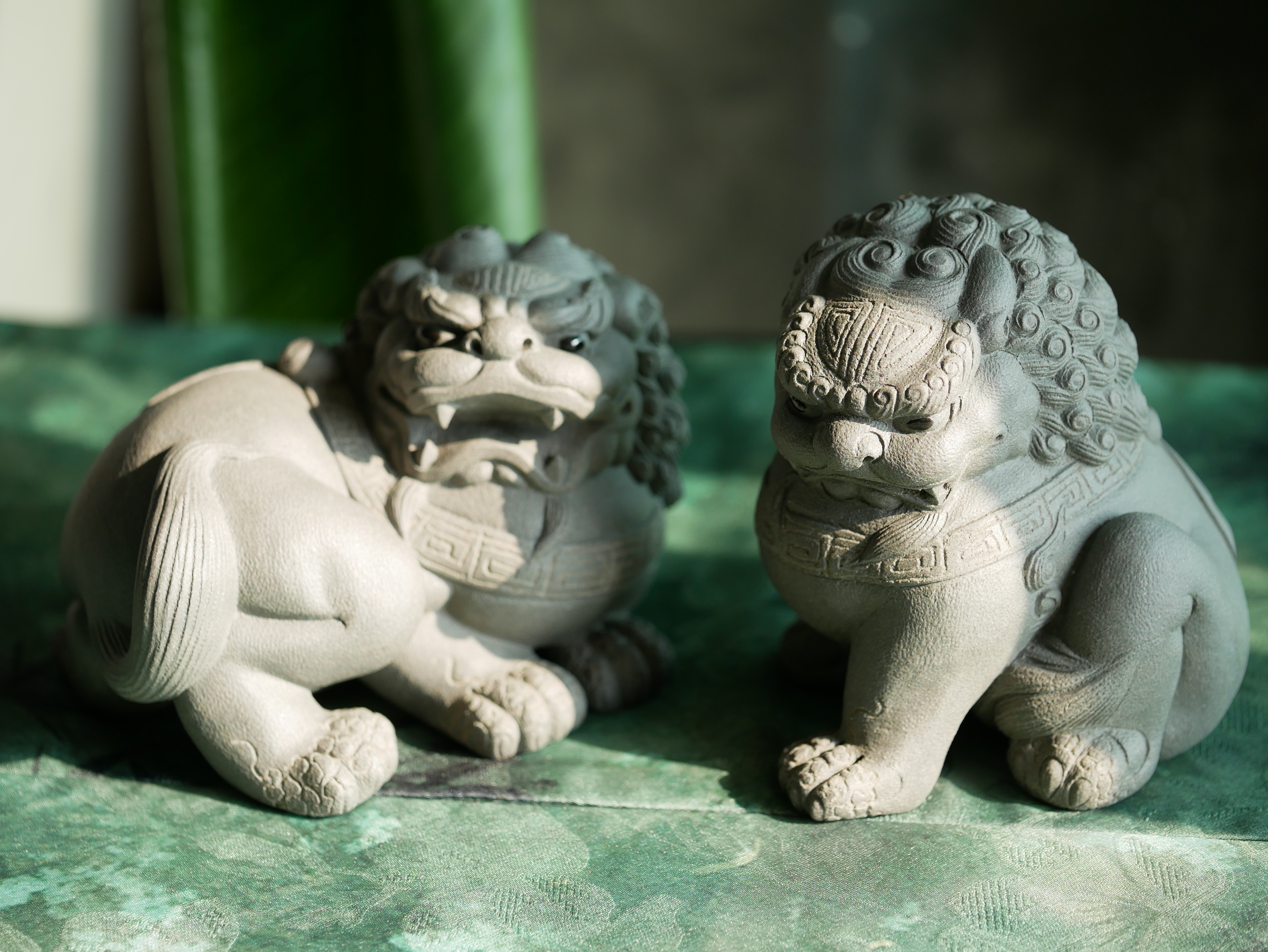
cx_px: 634
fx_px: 3298
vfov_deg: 16.4
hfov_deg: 21.8
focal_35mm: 90
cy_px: 476
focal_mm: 45
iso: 200
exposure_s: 1/200
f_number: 3.2
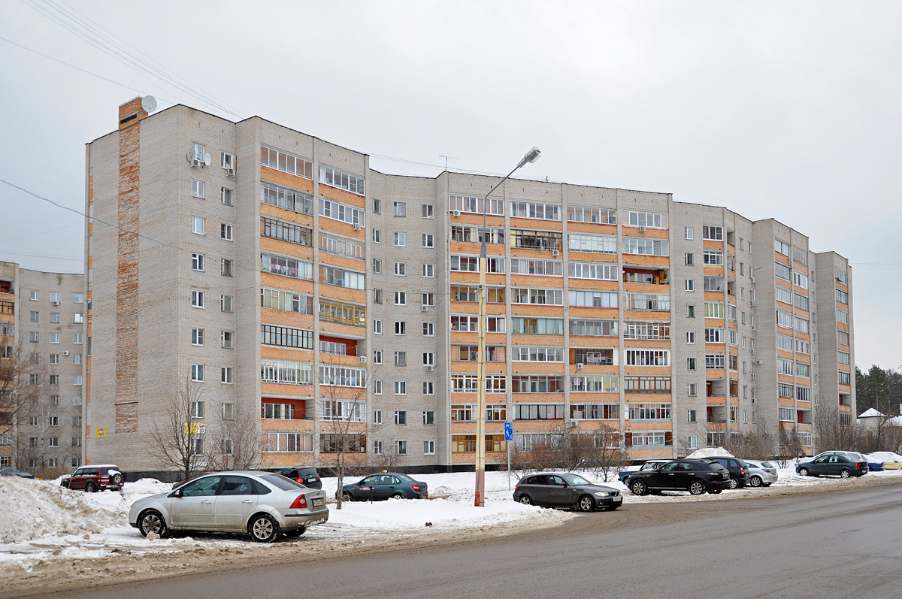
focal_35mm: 36
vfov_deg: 36.8
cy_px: 300
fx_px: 901
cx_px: 451
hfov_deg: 53.2
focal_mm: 24
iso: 320
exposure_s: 1/160
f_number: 7.1
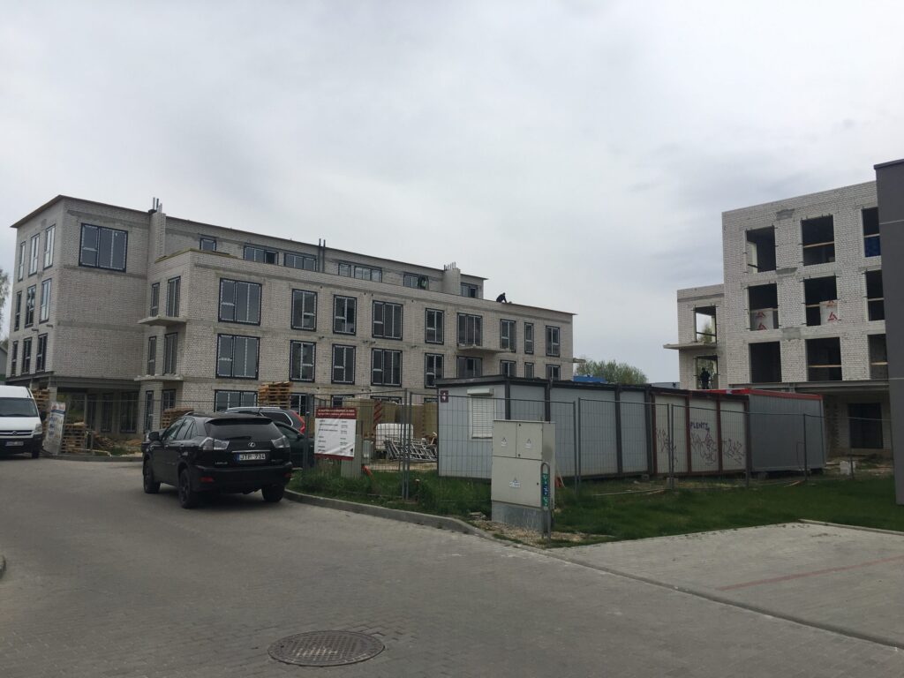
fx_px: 757
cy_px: 339
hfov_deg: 61.7
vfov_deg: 48.2
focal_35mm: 29
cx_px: 452
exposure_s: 1/1570
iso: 25
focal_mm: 4.15
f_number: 2.2
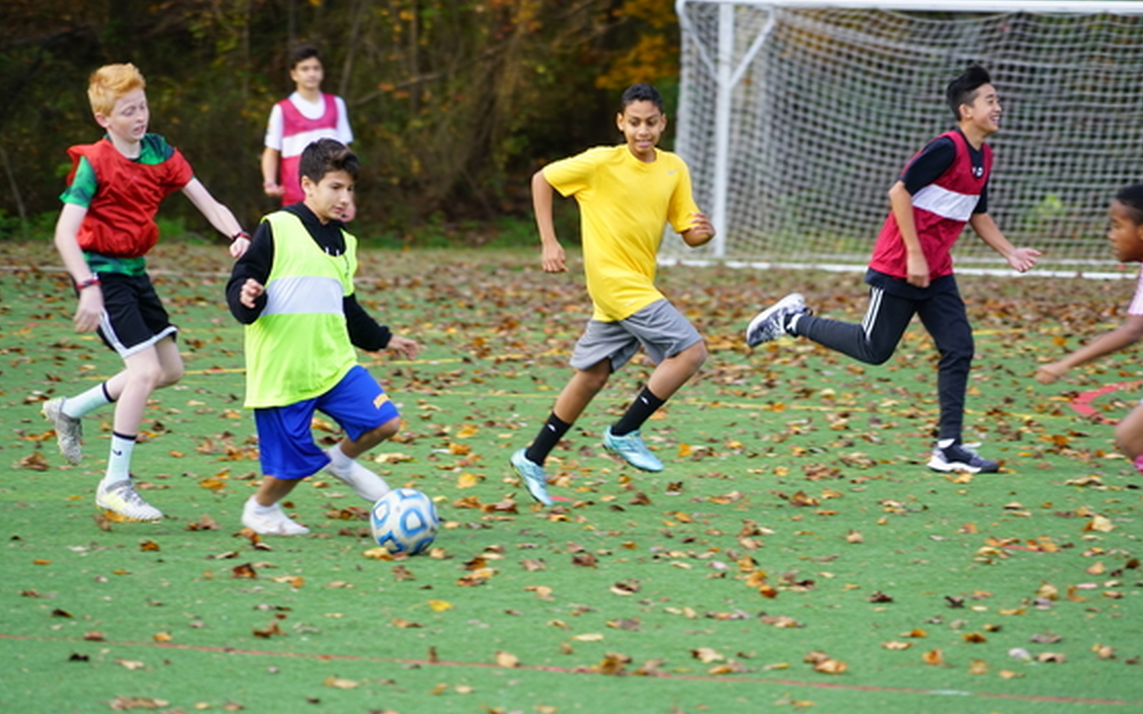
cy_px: 339
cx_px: 573
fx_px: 7662
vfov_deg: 5.3
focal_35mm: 246
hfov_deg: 8.5
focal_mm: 240
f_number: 6.3
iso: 800
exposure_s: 1/250
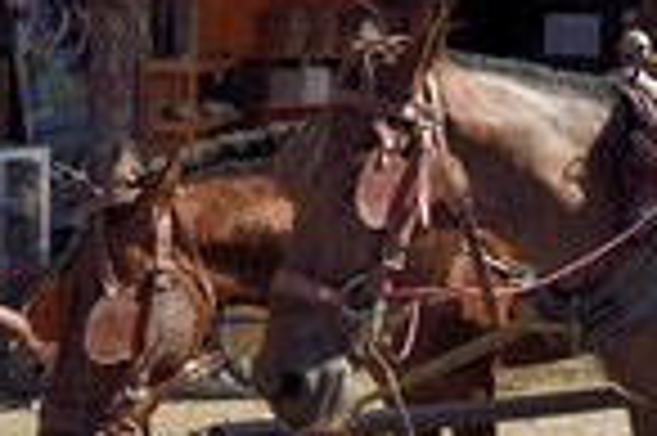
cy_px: 72
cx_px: 639
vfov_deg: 19.4
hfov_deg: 27.8
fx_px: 1258
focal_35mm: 69
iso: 400
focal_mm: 24
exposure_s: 1/200
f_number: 13
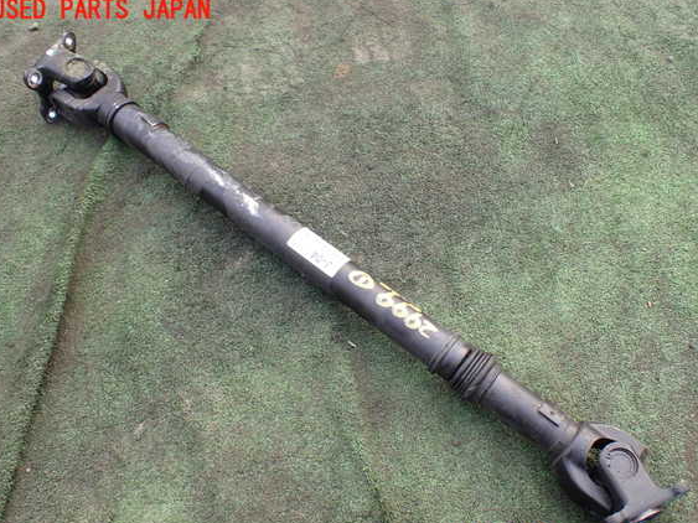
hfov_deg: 56.8
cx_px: 357
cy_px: 274
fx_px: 645
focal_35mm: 32
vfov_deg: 44.1
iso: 100
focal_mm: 5.4
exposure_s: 1/200
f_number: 2.3
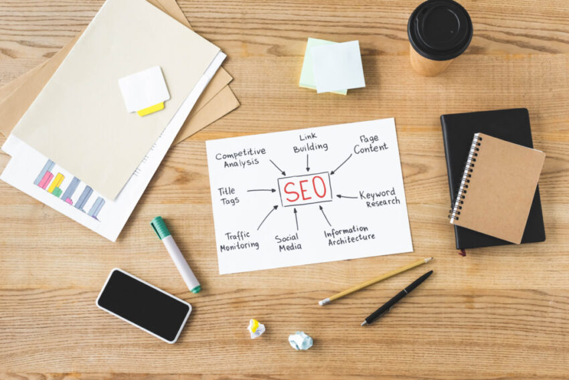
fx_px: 791
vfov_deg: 27.0
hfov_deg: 39.6
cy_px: 190
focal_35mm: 50
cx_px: 284
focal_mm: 50
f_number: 4
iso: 500
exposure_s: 1/200
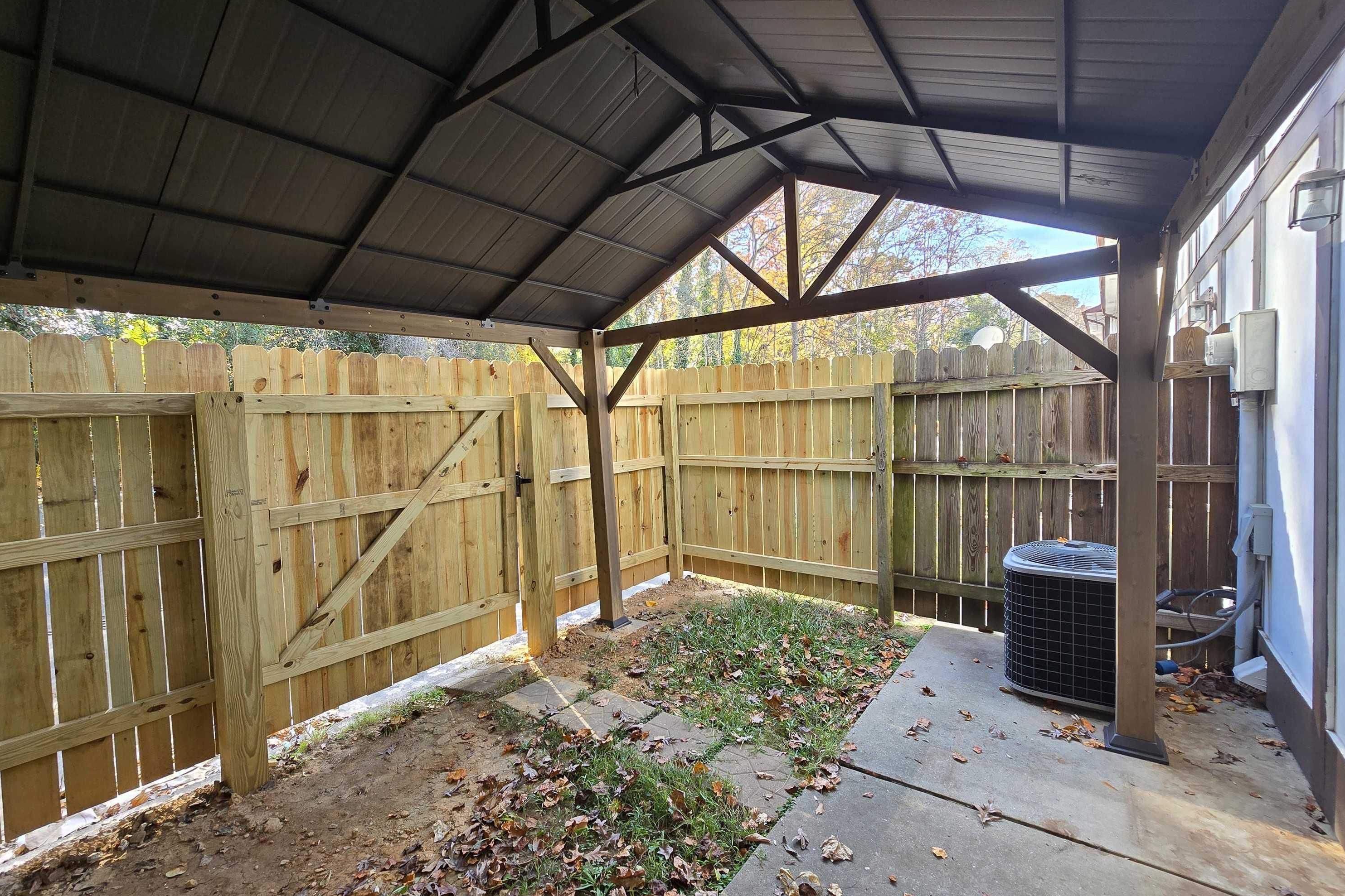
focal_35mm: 14
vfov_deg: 81.2
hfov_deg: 104.2
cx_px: 659
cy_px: 441
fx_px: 523
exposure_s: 1/60
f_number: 2.2
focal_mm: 2.2
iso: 64
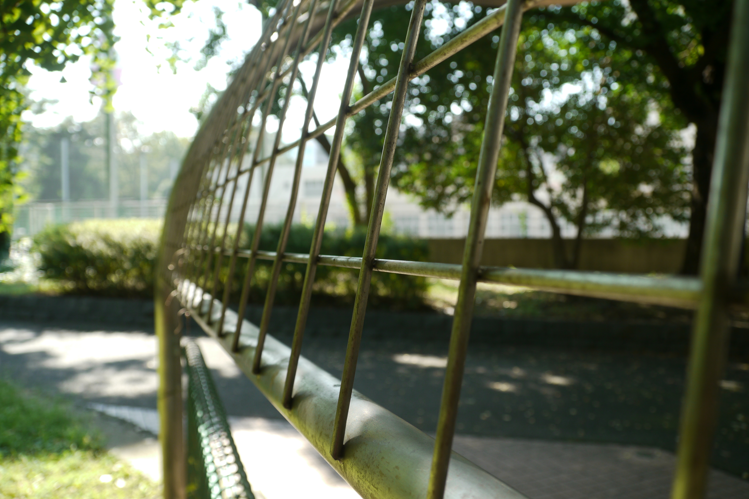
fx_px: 624
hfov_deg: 61.9
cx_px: 377
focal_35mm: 30
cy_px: 272
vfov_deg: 43.6
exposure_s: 1/160
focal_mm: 14
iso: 100
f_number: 4
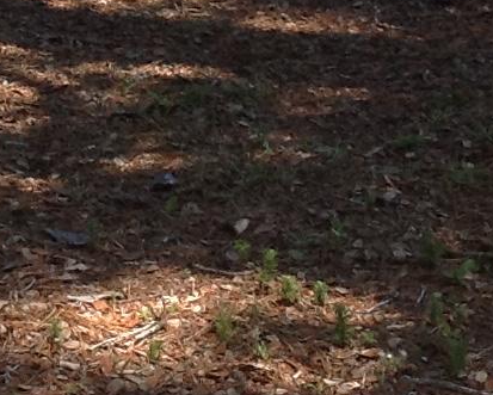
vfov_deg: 7.1
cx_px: 30
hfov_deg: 9.0
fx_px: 3125
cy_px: -161
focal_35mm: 214
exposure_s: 1/570
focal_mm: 4.28
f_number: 2.4
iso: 50
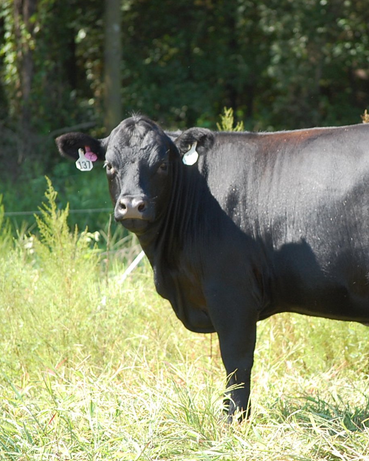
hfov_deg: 6.9
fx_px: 3039
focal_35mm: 223
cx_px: 280
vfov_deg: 8.7
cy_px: 230
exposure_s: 1/320
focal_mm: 105
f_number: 4.8
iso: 400
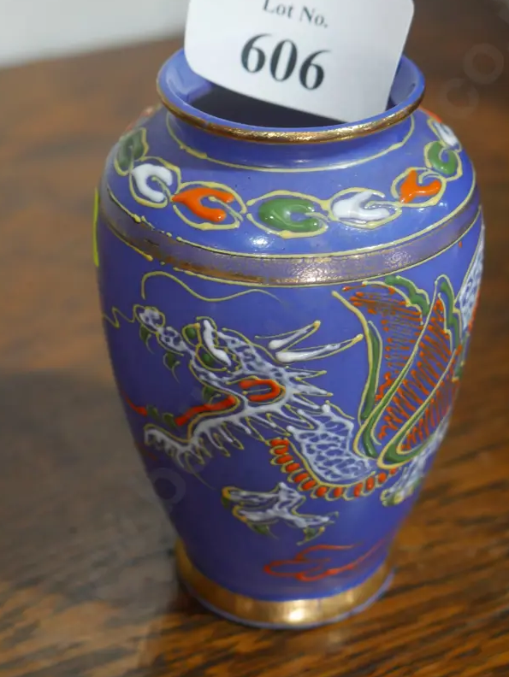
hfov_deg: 19.6
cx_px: 293
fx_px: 1469
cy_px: 316
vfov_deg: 26.0
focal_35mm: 75
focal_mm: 29
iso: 1250
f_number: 6.3
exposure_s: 1/60
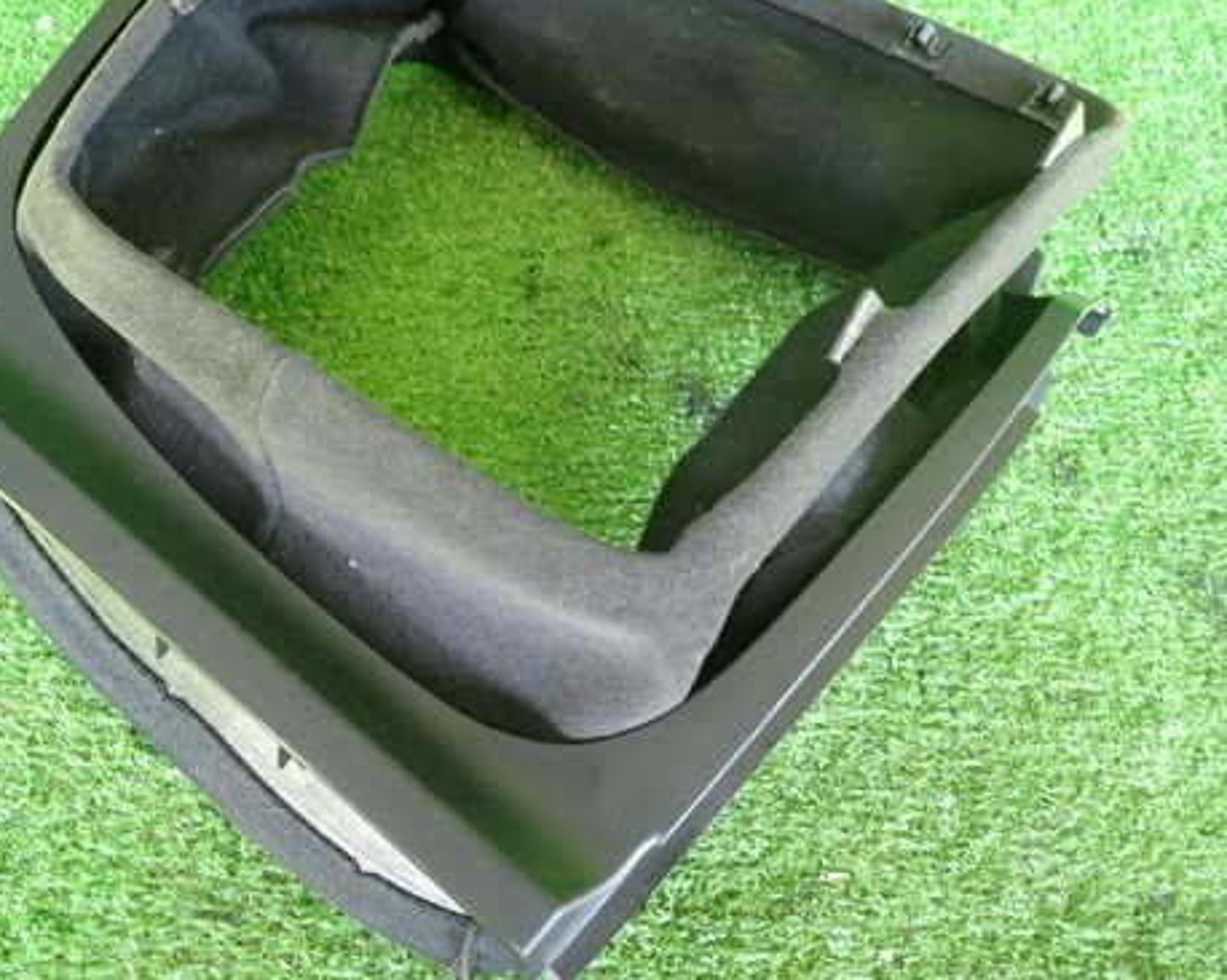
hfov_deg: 55.5
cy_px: 490
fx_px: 1162
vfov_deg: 45.8
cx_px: 530
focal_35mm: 32
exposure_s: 1/30
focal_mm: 4.5
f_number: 2
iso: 200
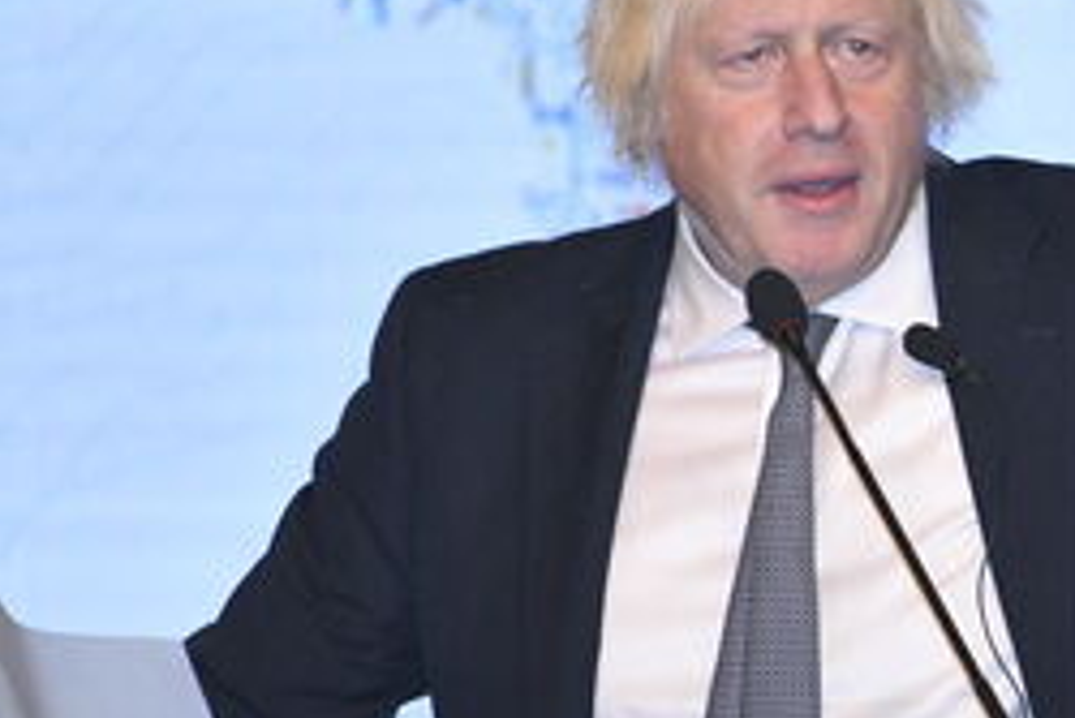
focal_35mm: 960
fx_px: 28682
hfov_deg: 2.1
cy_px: 387
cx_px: 1010
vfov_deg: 1.4
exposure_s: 1/250
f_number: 5.6
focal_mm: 400
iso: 4000
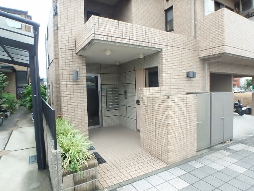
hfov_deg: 79.0
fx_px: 154
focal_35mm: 21
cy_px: 96
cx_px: 127
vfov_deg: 63.4
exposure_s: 1/60
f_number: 3.5
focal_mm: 3.7
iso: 160
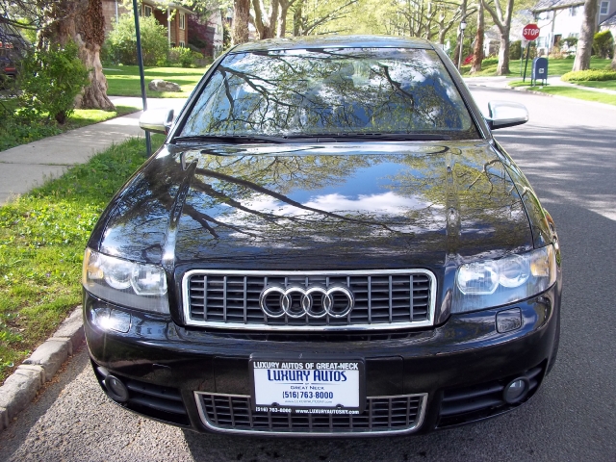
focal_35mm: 36
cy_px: 231
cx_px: 308
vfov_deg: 39.7
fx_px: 641
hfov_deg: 51.4
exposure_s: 1/125
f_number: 3.1
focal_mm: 6.5
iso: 80
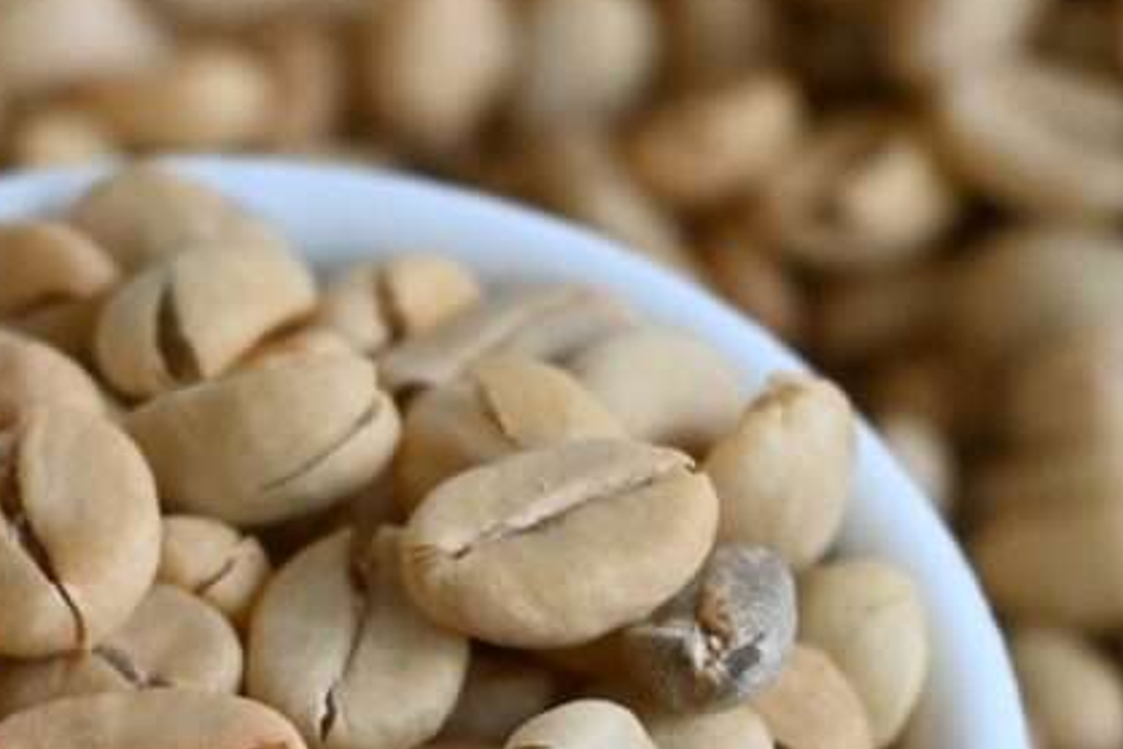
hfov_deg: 12.8
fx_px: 4991
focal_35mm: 160
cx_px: 202
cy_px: 989
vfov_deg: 8.5
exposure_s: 1/60
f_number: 5.6
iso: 560
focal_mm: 38
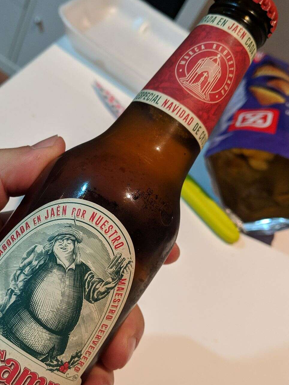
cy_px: 228
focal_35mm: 43
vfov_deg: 43.7
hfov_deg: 33.2
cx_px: 86
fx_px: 479
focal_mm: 4.44
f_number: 1.8
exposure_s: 1/50
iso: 319
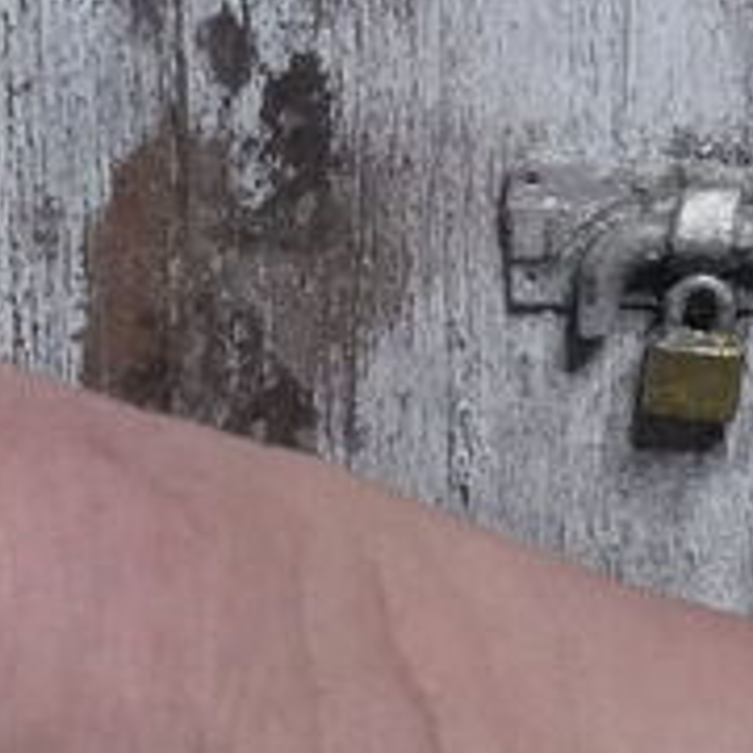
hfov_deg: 1.5
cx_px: 1255
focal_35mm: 1132
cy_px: 431
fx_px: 27859
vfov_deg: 1.5
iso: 16000
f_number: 18
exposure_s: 1/160
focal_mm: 200
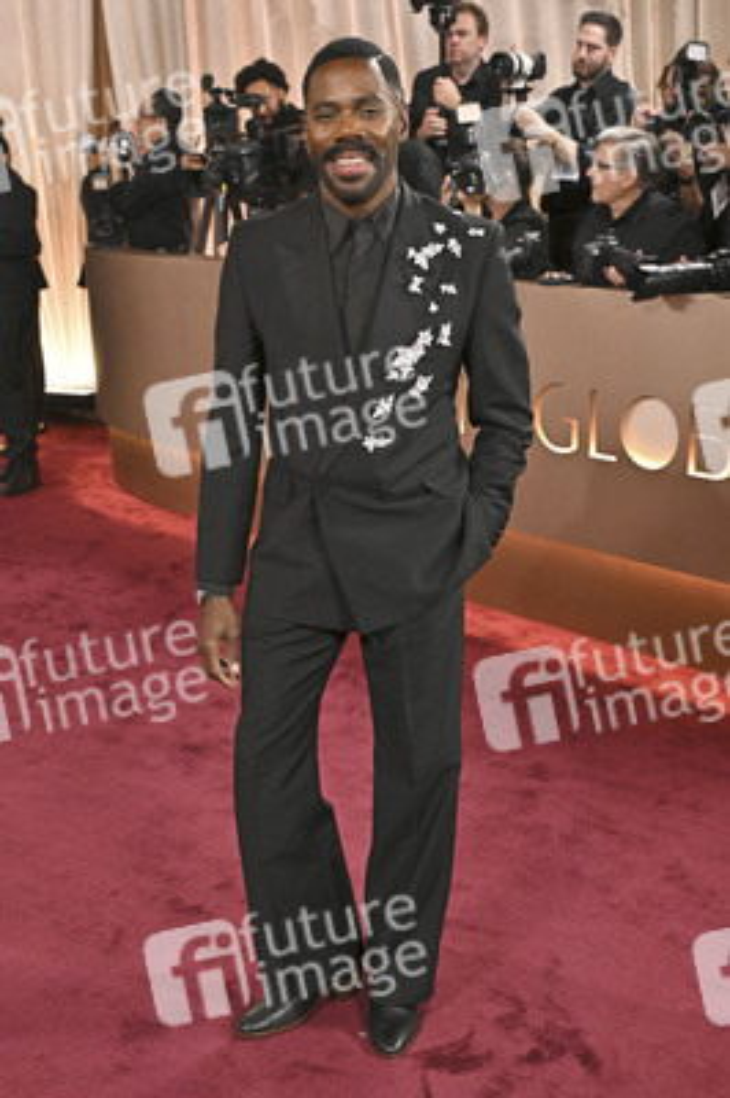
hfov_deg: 33.3
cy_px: 549
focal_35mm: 40
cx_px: 365
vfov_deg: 48.5
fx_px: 1219
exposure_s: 1/320
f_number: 5
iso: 2500
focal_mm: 40
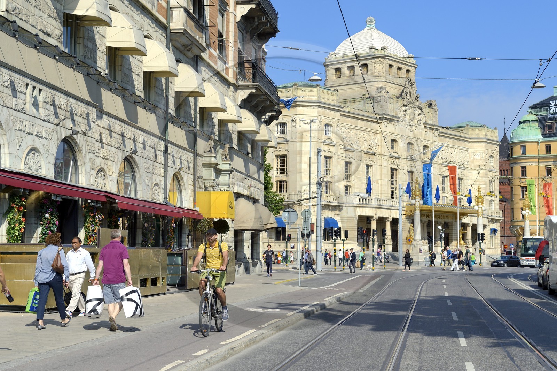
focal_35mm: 60
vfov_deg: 22.6
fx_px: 928
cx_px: 278
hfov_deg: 33.4
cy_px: 186
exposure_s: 1/500
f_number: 10
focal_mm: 60
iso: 200
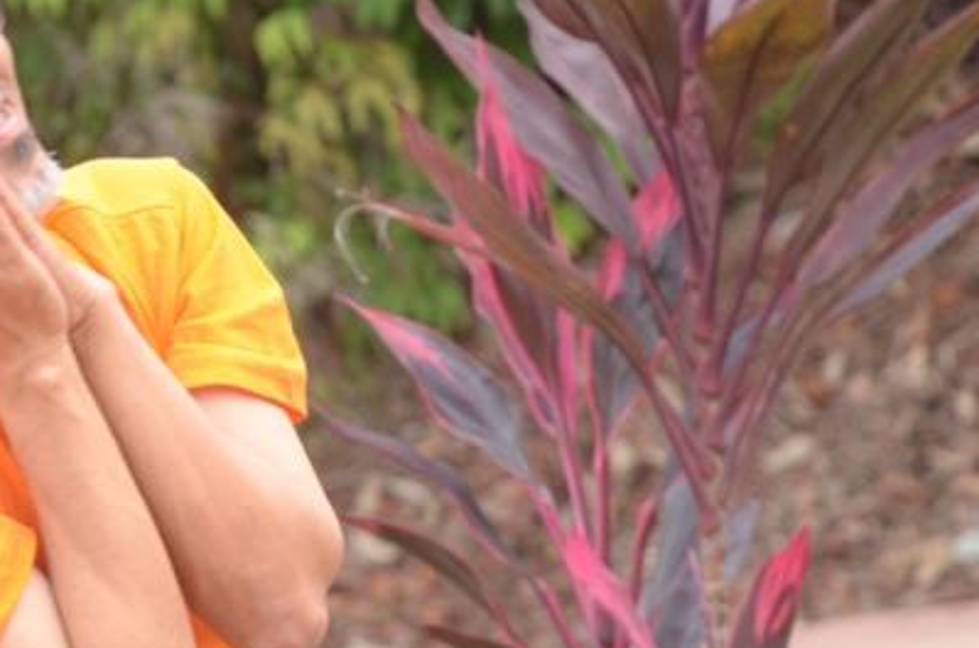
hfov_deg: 5.1
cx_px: 17
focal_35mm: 406
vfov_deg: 3.4
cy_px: 469
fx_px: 11015
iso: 640
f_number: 7.1
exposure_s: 1/80
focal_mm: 135
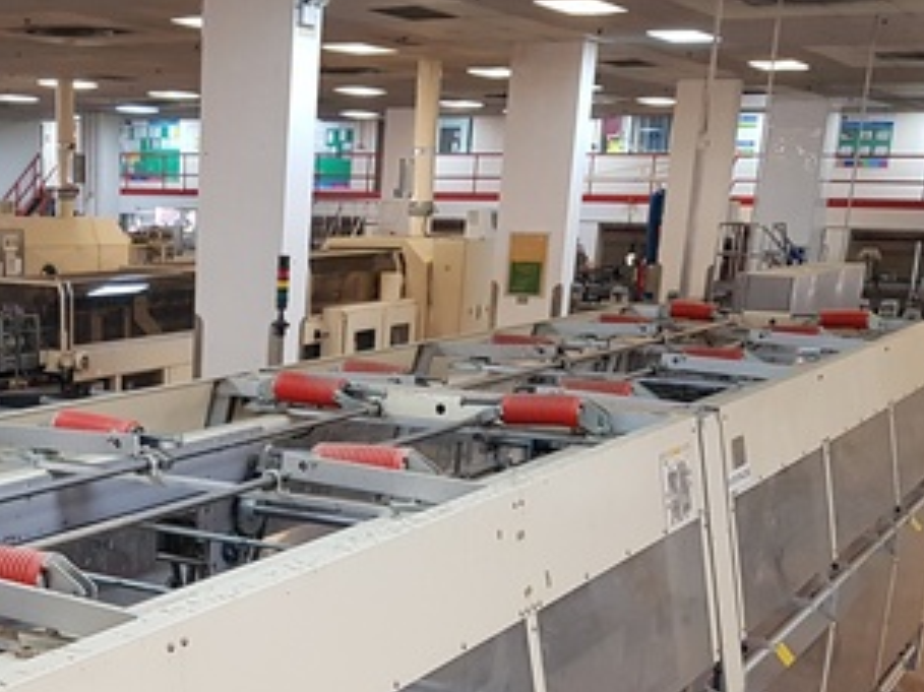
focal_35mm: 55
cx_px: 143
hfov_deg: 33.6
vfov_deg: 25.4
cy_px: 671
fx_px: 1468
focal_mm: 4.3
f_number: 1.7
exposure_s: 1/50
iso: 200
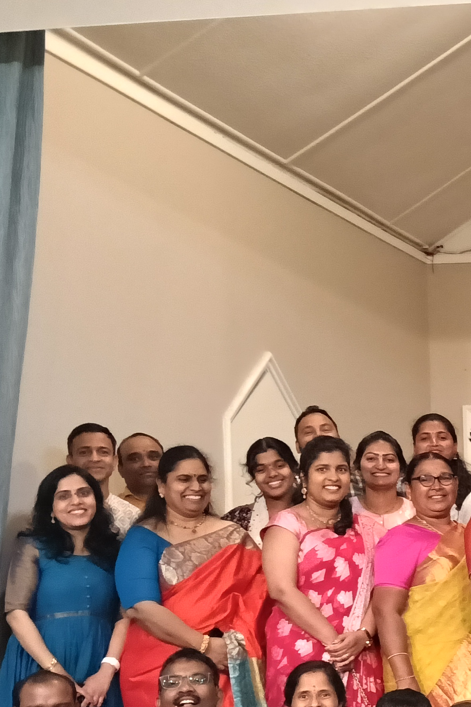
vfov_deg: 27.3
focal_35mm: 72
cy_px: 597
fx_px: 1413
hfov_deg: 16.6
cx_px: 776
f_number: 1.8
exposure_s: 1/33.3
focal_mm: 3.98
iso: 640
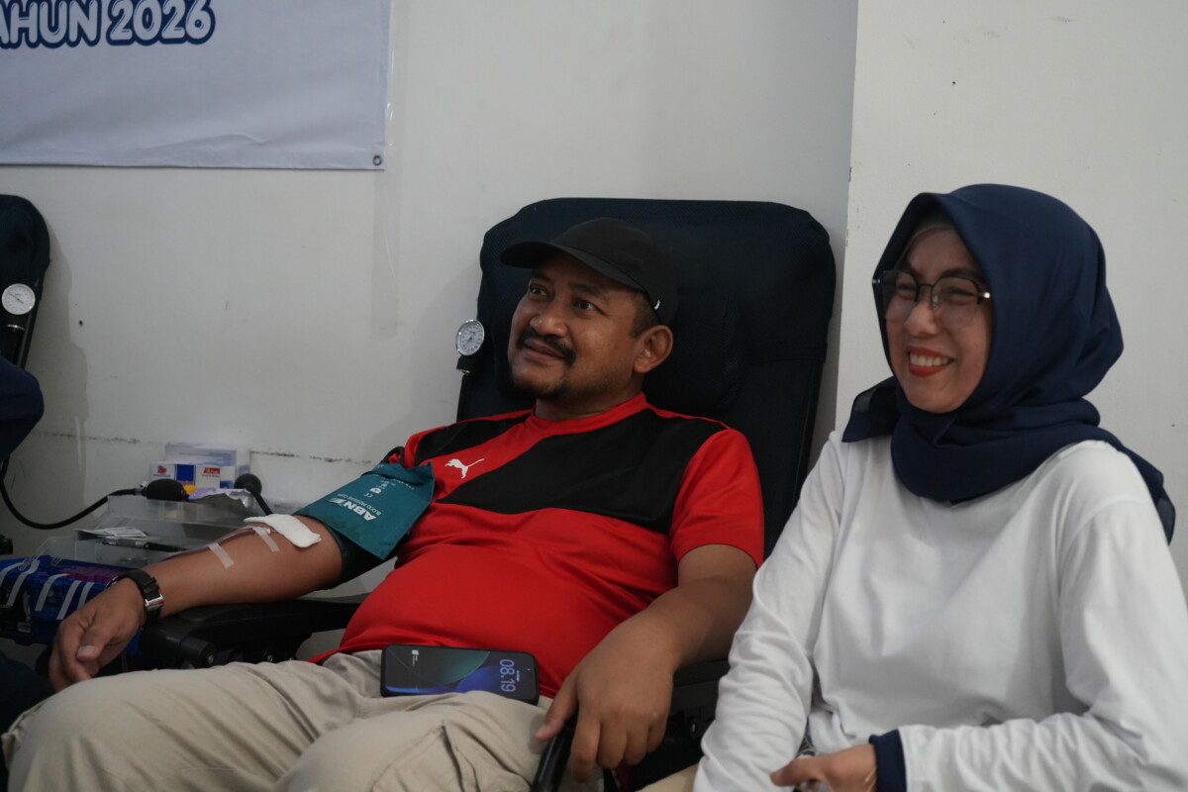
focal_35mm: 52
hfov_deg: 38.2
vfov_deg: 26.0
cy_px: 396
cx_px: 594
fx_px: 1716
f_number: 5
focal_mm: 52
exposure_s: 1/100
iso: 5000
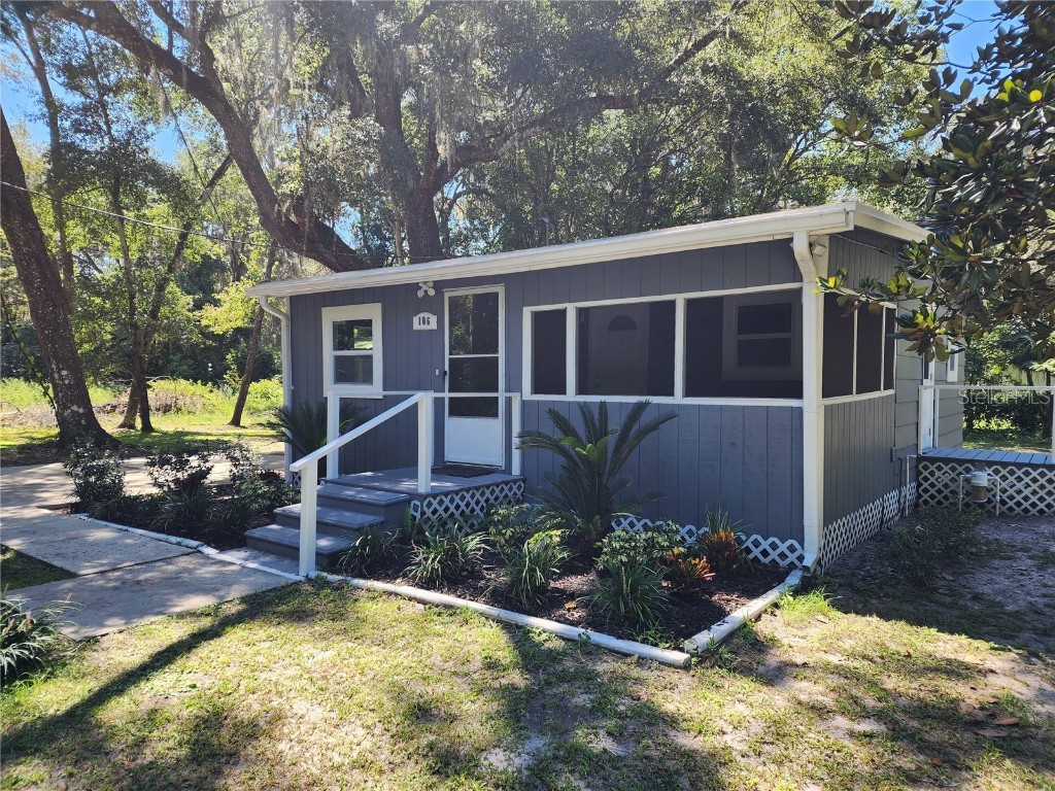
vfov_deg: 58.9
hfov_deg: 73.9
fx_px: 701
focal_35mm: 23
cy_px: 396
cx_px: 528
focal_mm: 6.4
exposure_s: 1/180
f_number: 1.8
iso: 12
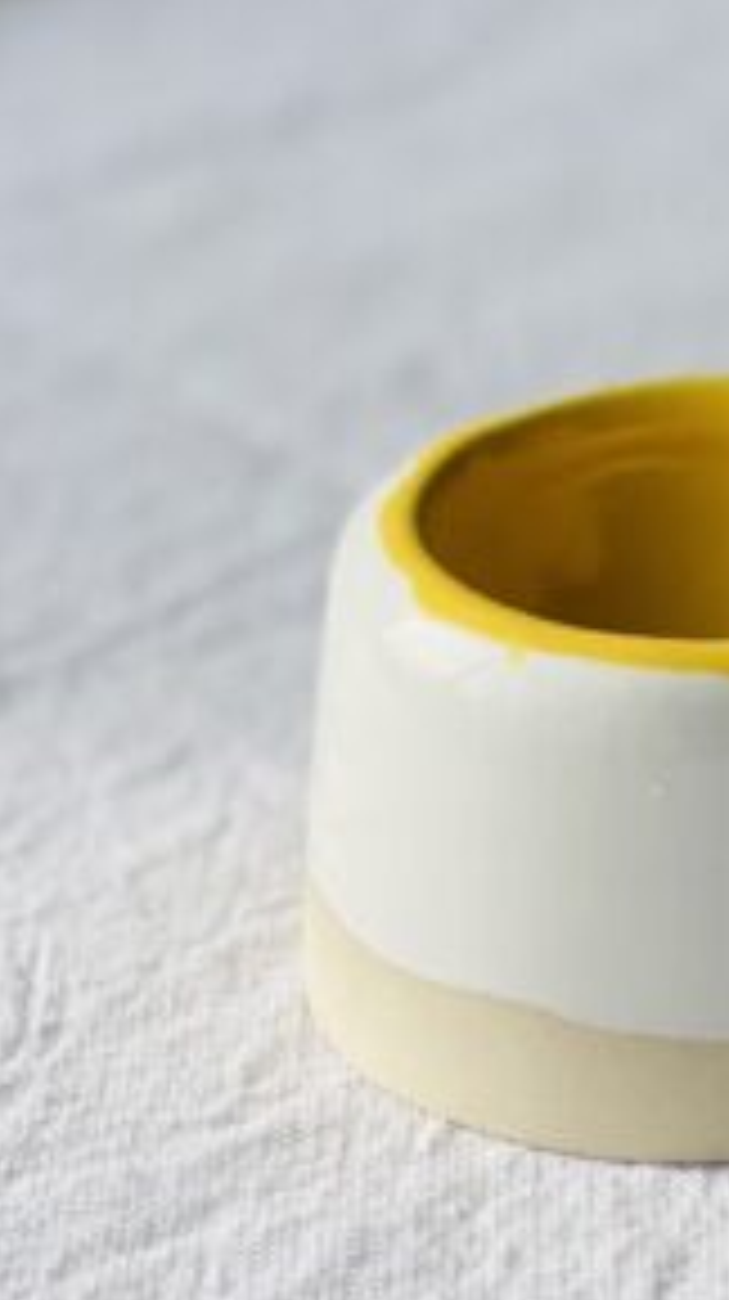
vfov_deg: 13.6
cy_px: 261
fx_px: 5410
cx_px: 1264
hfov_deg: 7.5
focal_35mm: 157
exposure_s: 1/390
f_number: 2
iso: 20
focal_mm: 6
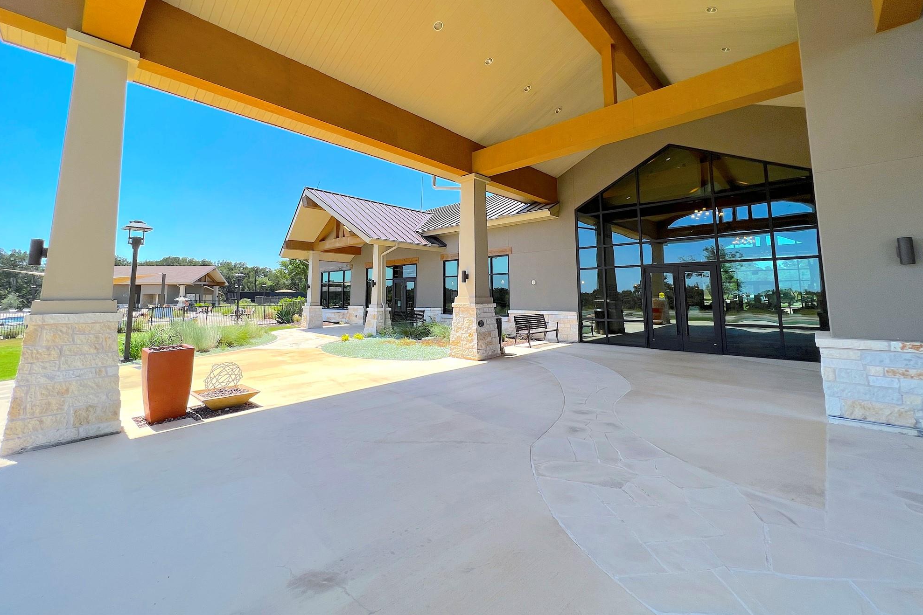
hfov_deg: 104.2
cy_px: 258
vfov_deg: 80.6
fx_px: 359
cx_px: 454
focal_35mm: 14
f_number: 1.8
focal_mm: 1.57
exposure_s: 1/1206
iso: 32
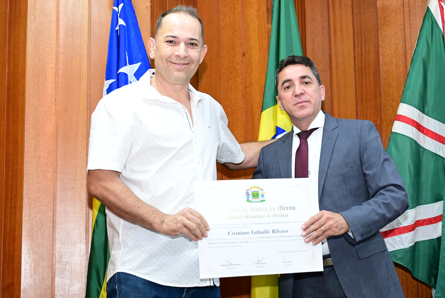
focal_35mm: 66
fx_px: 816
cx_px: 222
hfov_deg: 30.5
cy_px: 149
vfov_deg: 20.6
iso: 4000
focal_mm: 44
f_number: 4
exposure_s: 1/125
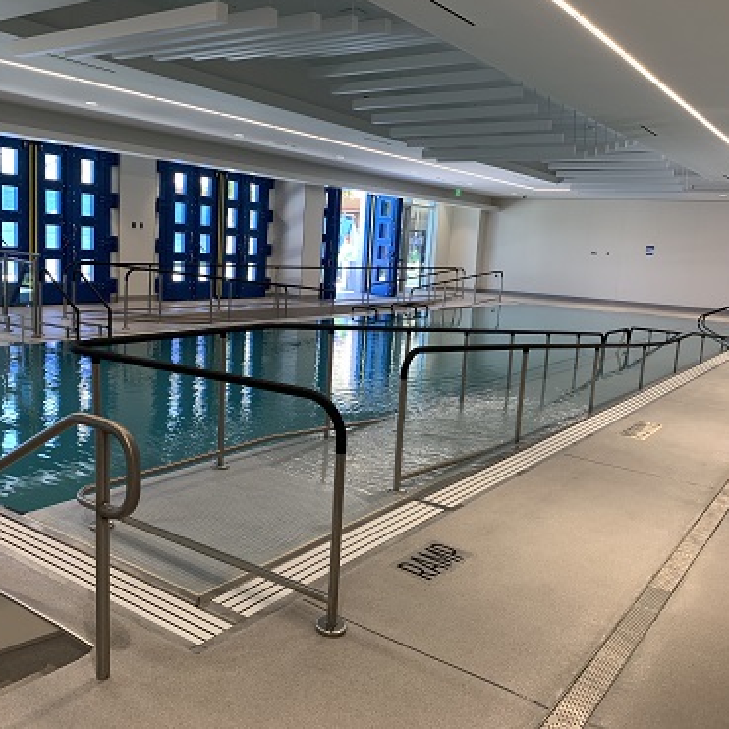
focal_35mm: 31
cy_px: 363
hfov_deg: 52.5
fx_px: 739
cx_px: 336
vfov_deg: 52.5
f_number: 1.8
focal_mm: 4.25
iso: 64
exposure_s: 1/120
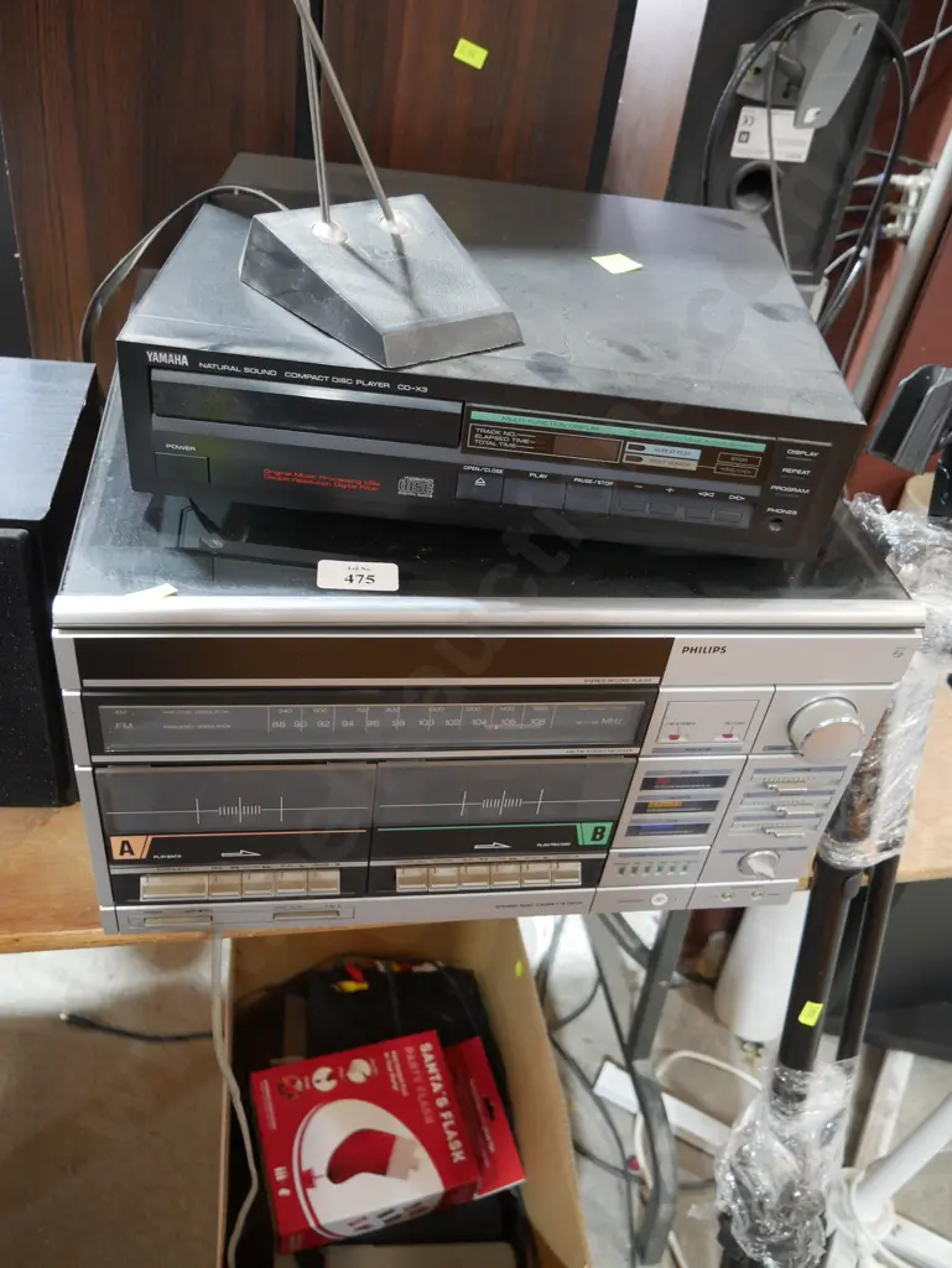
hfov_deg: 49.8
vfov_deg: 63.4
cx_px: 476
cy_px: 634
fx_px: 1026
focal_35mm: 28
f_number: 3.5
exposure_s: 1/60
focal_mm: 14
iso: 1250
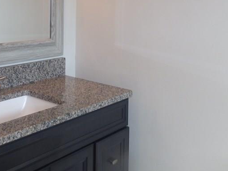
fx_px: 290
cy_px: 31
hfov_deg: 42.2
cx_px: 72
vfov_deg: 31.9
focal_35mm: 44
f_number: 3.4
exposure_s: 1/30
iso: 200
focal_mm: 4
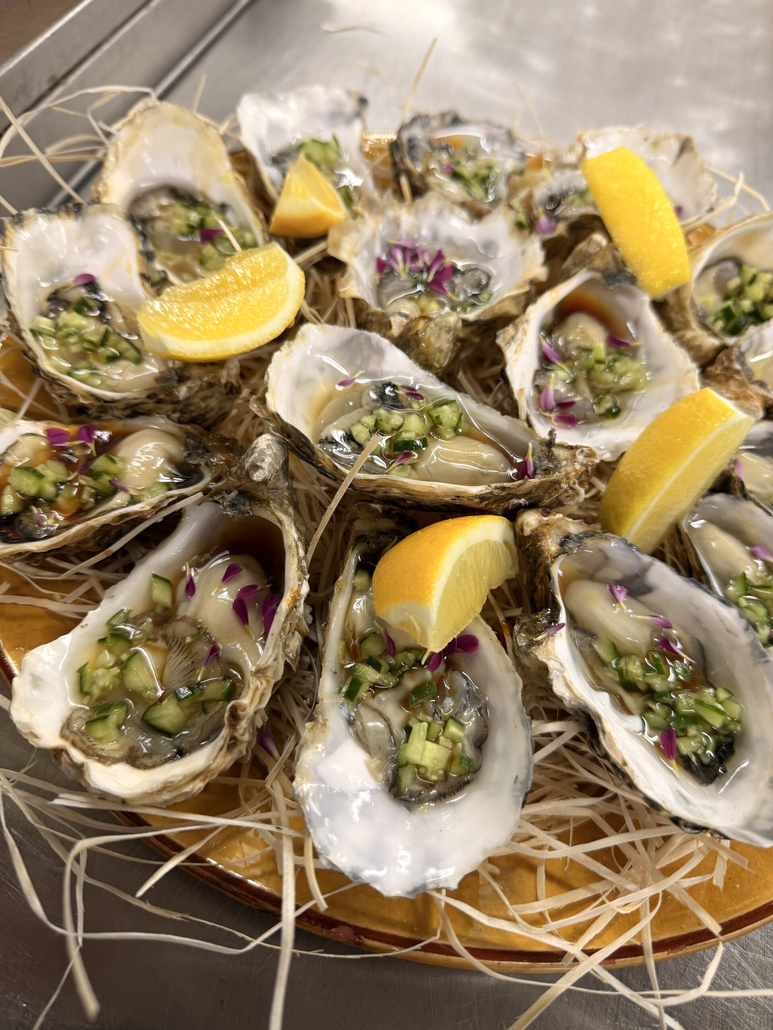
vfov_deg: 71.6
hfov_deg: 56.8
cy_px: 515
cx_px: 386
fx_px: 715
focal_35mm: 24
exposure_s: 1/50
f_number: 1.78
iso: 125
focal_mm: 6.76
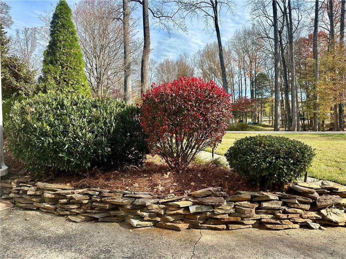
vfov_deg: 56.8
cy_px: 130
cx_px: 173
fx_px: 240
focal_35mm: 24
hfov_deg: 71.6
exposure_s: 1/1412
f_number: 1.78
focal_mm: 6.86
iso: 80
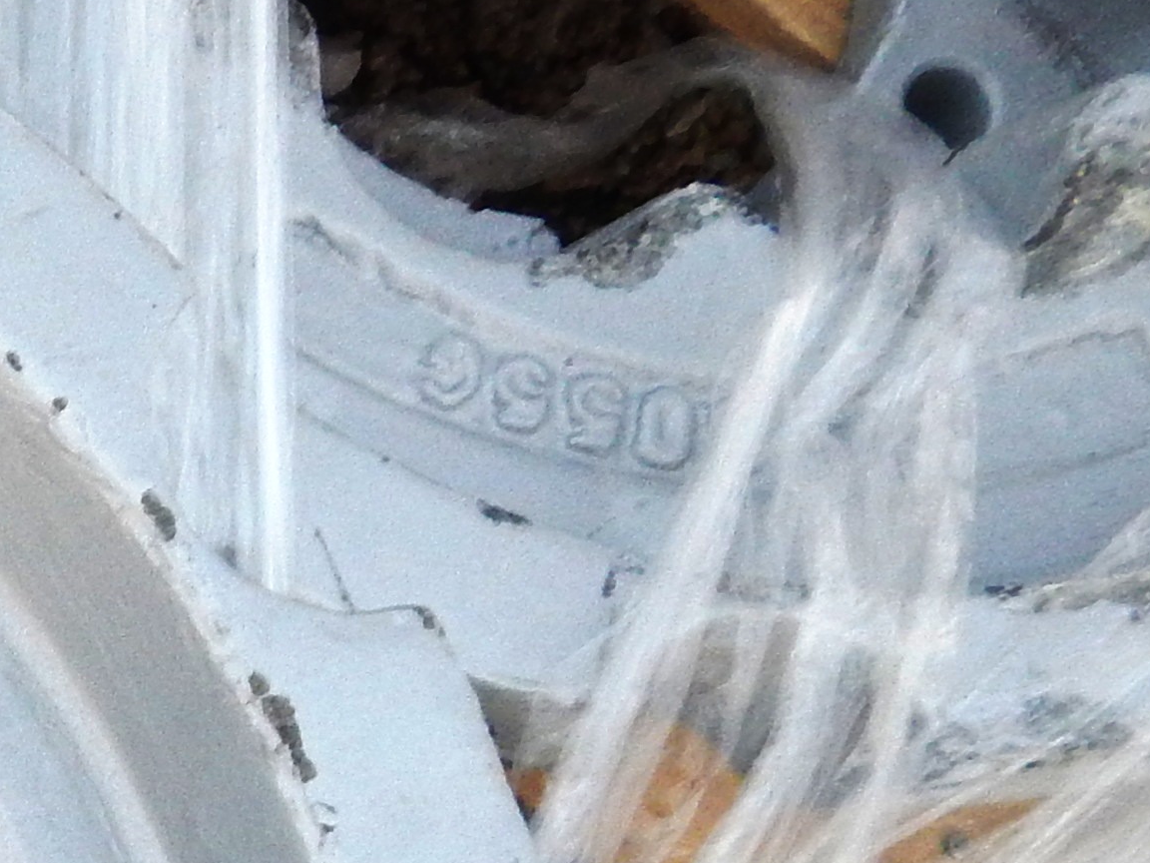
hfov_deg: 17.6
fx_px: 2924
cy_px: 1397
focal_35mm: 88
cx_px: -976
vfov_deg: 15.2
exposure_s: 1/250
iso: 250
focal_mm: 4
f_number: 3
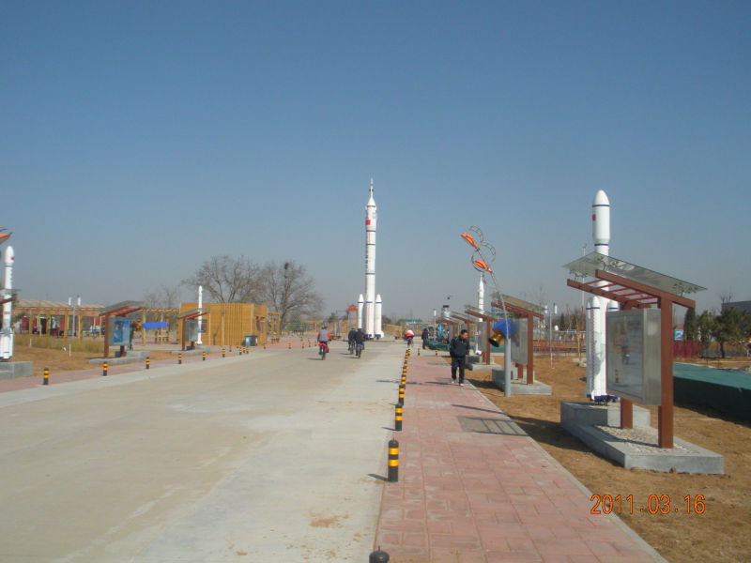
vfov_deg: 39.7
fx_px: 781
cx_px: 376
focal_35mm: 36
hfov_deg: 51.4
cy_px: 282
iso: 200
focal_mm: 6.3
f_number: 5.6
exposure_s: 1/1475
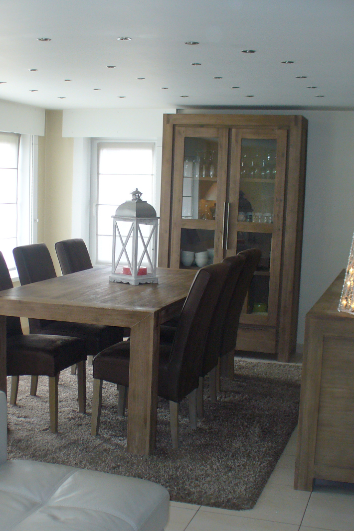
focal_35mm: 52
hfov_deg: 25.9
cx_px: 125
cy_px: 268
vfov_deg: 38.2
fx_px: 767
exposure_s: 1/20
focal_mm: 6.1
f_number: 2.8
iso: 100
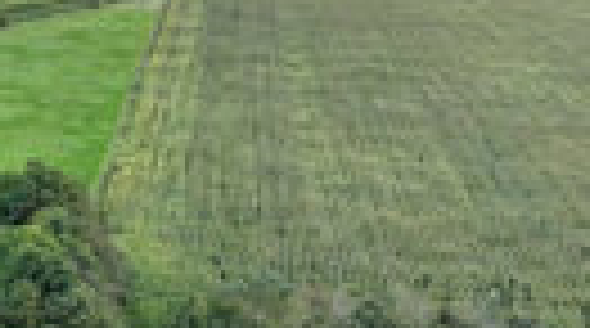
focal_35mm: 80
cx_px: -261
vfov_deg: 14.9
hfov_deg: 22.5
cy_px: 56
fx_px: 1249
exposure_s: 1/120
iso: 100
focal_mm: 12.3
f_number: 7.1
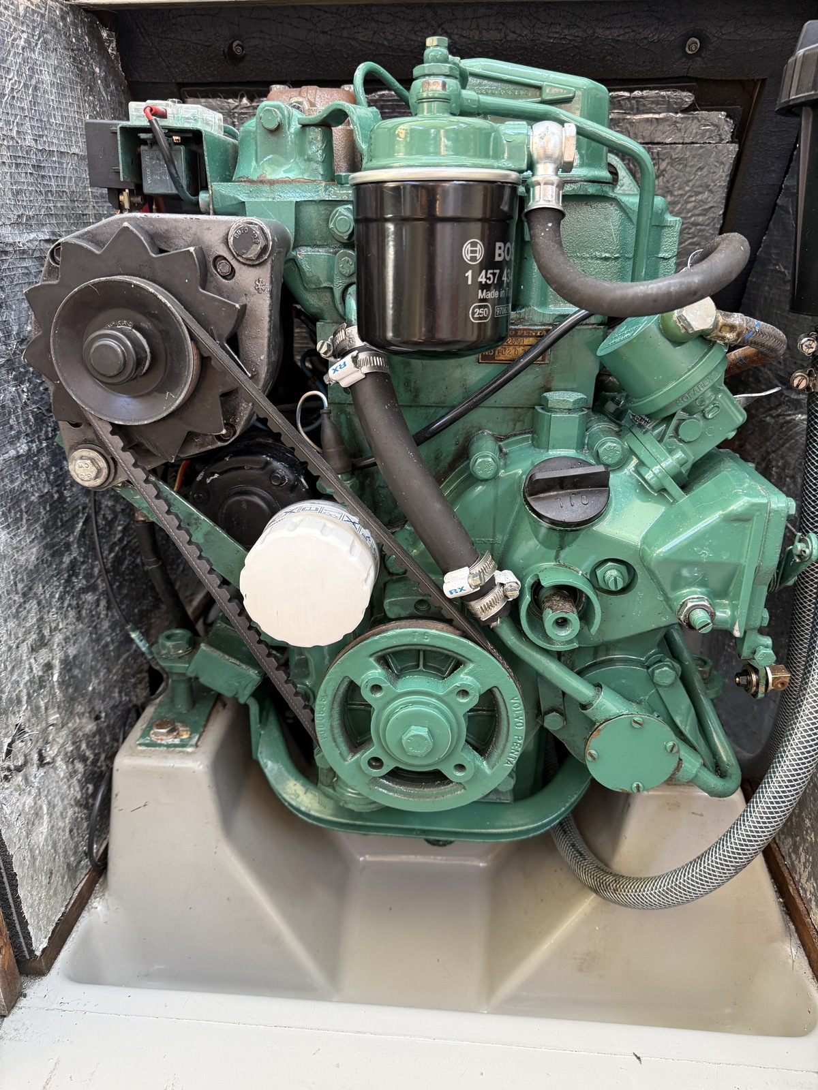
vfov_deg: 71.6
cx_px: 409
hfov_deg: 56.8
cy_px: 545
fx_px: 756
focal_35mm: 24
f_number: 1.78
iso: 250
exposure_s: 1/60
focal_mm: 6.76
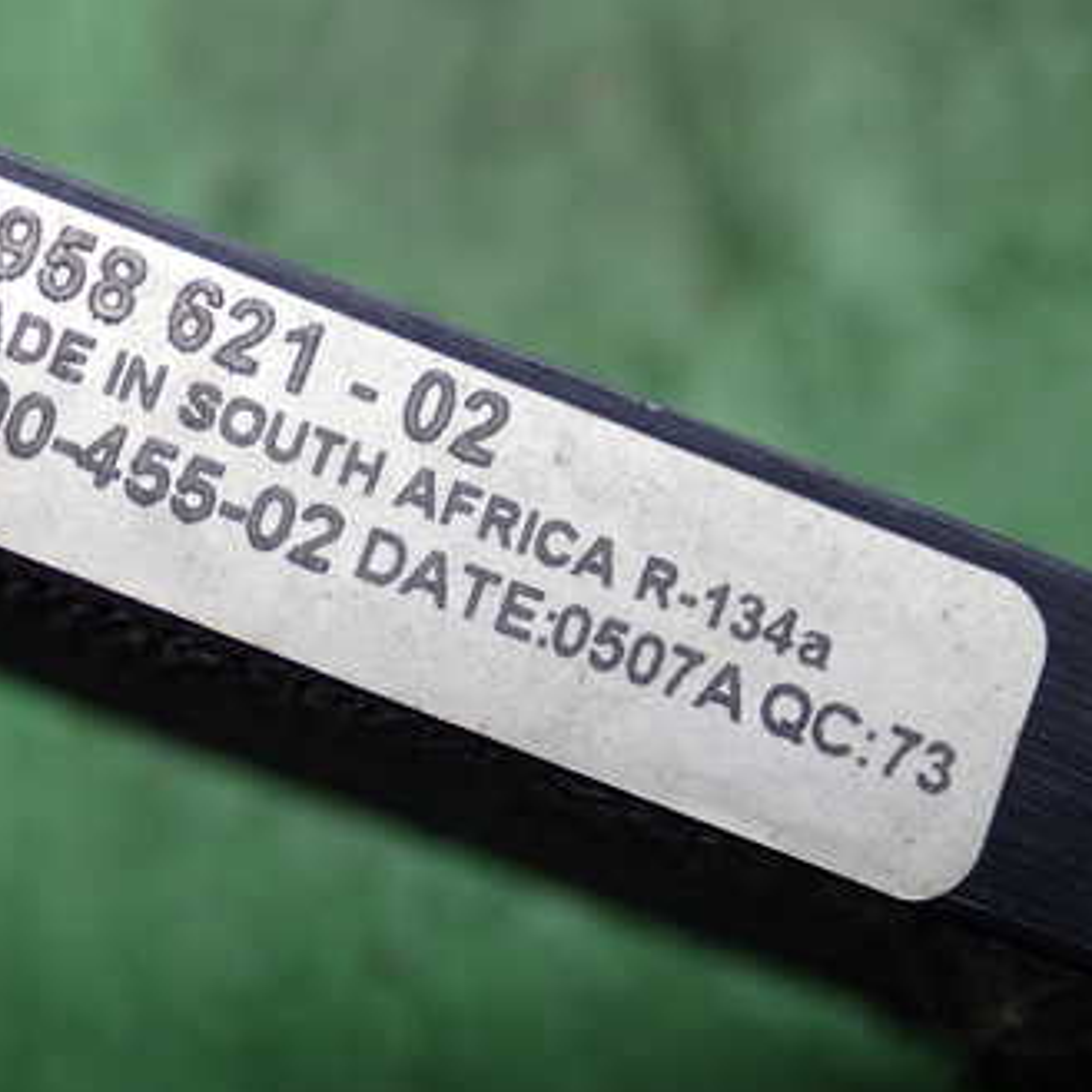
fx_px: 2356
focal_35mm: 66
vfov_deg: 26.1
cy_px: 554
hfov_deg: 25.8
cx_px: 266
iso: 100
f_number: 2.8
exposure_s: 1/250
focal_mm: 7.31
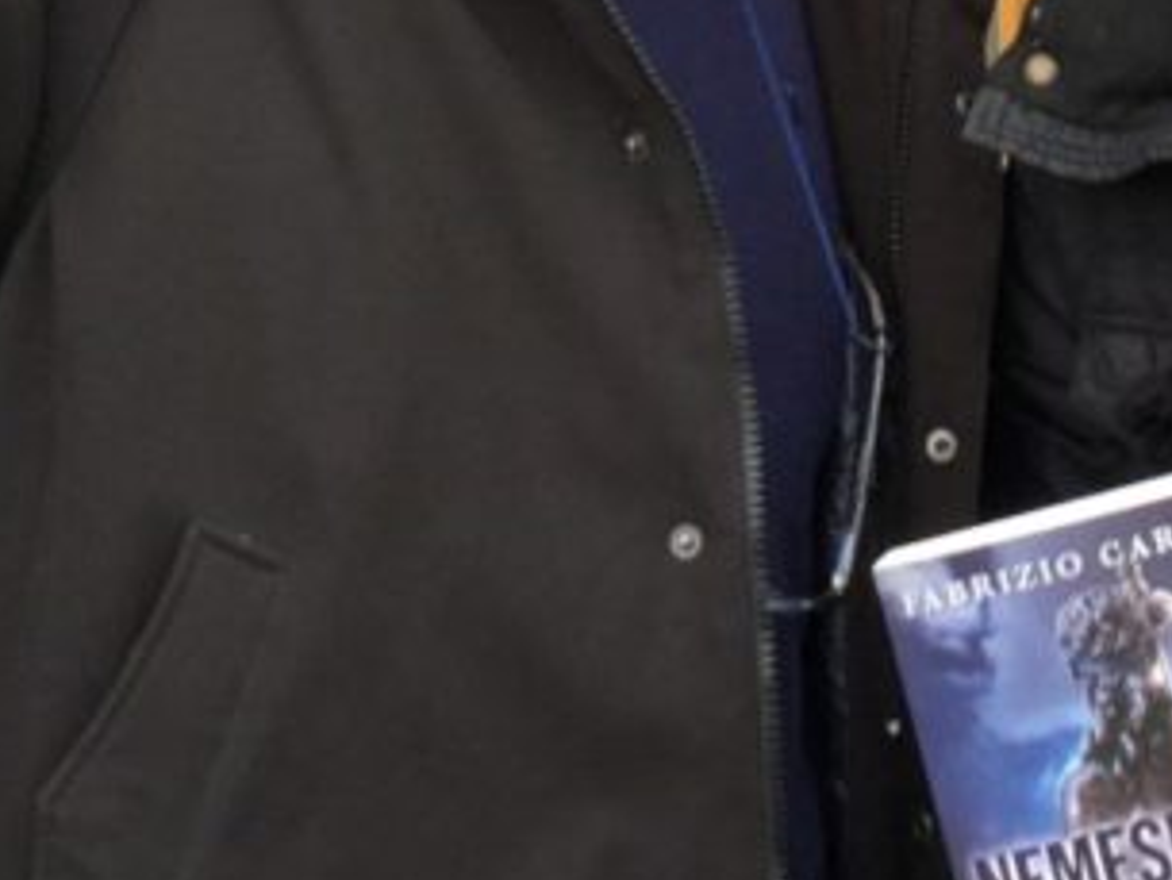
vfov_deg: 13.9
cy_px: -81
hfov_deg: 18.6
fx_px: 3523
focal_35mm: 104
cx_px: 1064
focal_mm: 3.3
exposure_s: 1/100
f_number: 2.4
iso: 40
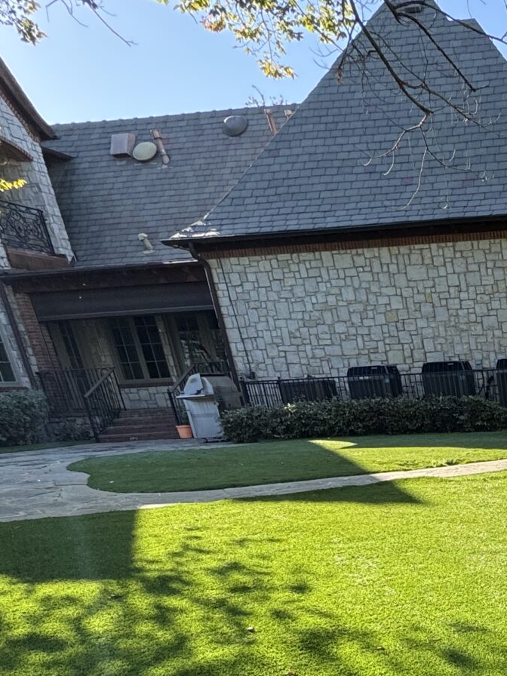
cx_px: 669
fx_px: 781
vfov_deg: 39.7
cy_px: 711
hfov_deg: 28.9
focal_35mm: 40
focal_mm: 2.22
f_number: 2.2
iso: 40
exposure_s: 1/435
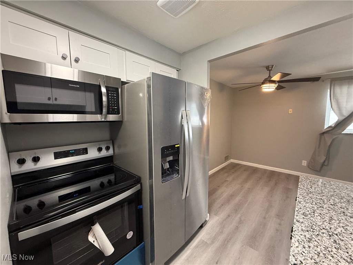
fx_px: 143
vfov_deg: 85.7
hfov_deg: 102.1
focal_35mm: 14
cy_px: 132
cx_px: 176
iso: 500
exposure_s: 1/60
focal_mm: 2.22
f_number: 2.2
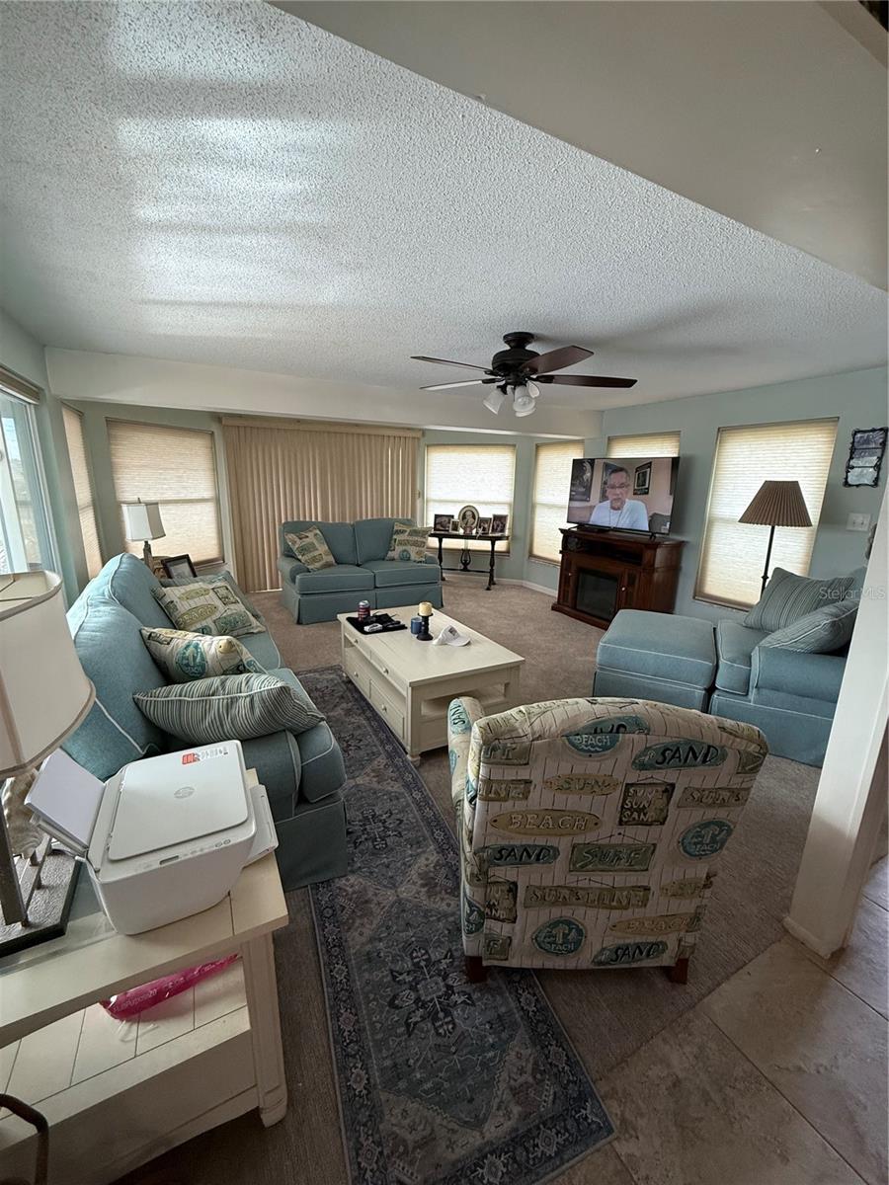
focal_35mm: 14
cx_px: 444
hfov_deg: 85.7
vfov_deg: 102.1
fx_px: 479
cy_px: 592
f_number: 2.2
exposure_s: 1/99
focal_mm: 2.22
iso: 320
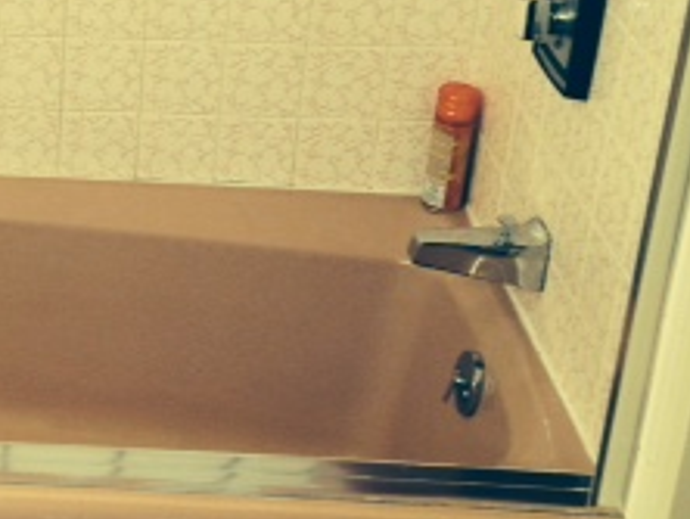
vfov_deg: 15.5
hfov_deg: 19.8
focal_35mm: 95
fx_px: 1896
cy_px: 152
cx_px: -62
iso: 64
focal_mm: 4.12
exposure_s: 1/20
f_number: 2.4
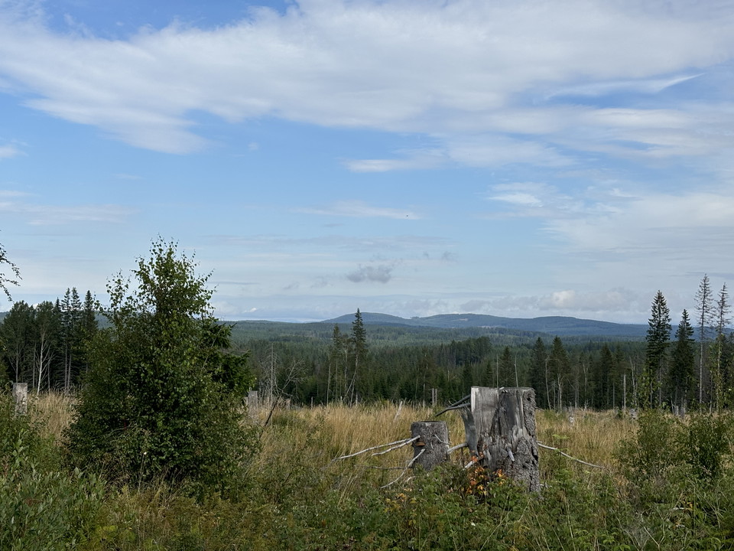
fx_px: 1103
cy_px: 276
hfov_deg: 36.8
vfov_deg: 28.0
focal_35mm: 52
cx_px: 367
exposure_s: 1/2639
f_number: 1.6
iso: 40
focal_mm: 5.96
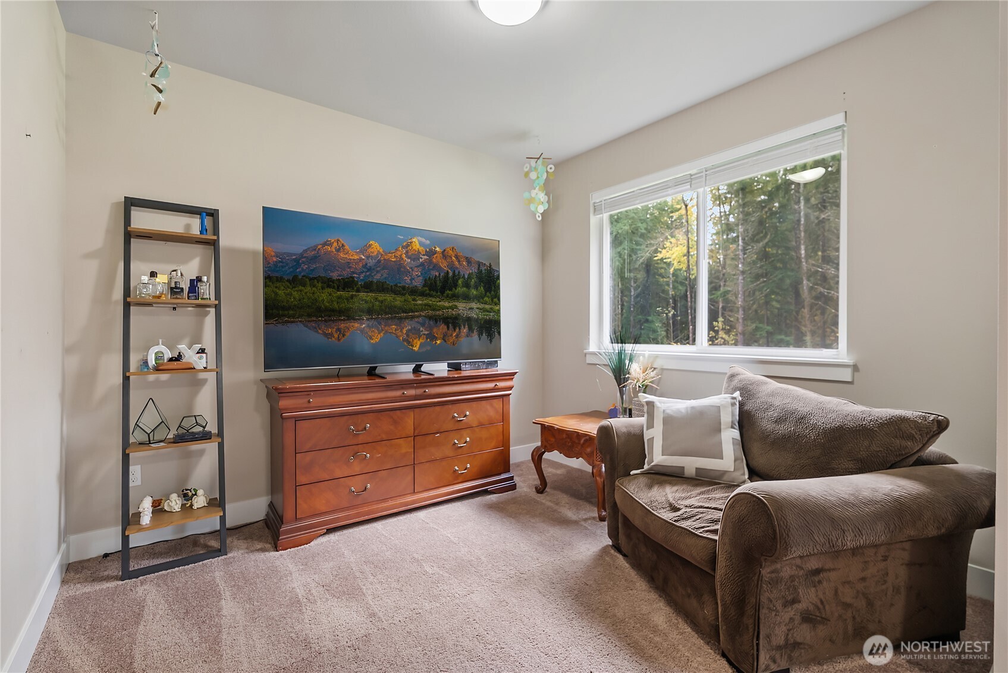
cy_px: 336
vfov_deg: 73.8
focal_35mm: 16
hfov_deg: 96.7
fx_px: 448
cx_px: 504
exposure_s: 1/2.5
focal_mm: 16
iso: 640
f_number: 5.6
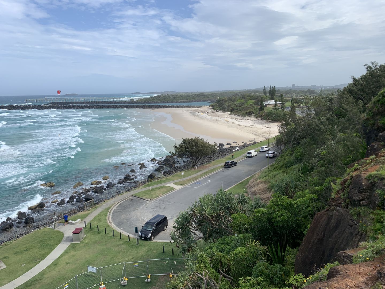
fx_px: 289
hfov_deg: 67.3
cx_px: 192
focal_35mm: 26
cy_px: 144
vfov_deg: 53.1
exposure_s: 1/2208
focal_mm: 4.25
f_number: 1.8
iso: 25
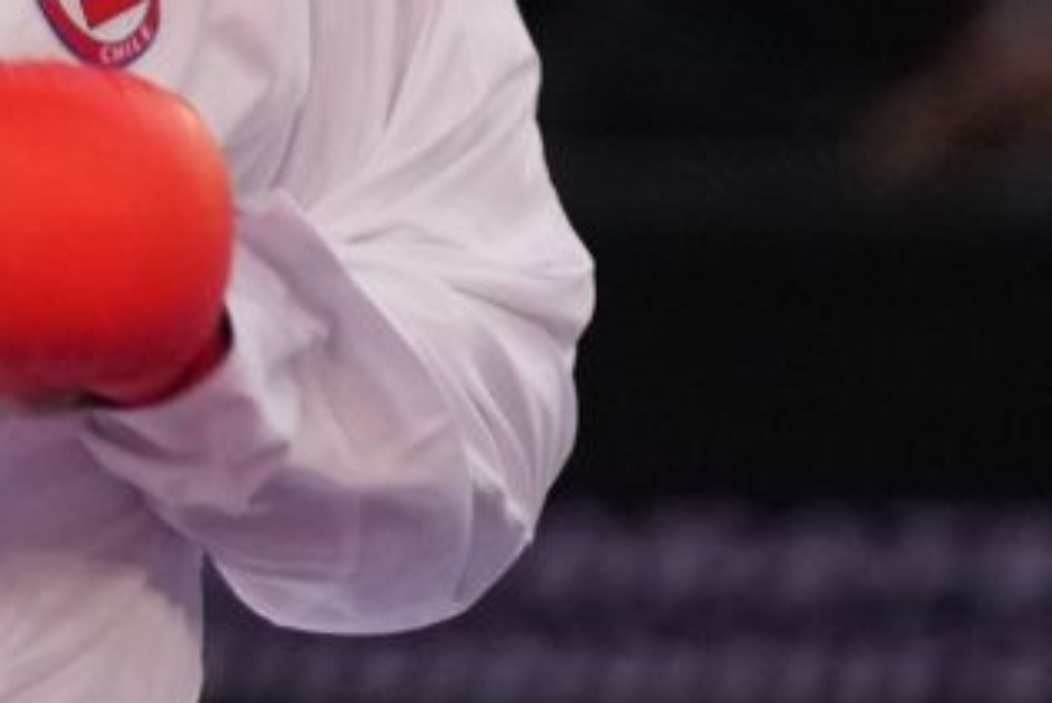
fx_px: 49493
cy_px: -1026
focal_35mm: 1693
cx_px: -586
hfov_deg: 1.2
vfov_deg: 0.8
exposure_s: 1/1000
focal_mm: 198
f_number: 2.8
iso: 1600
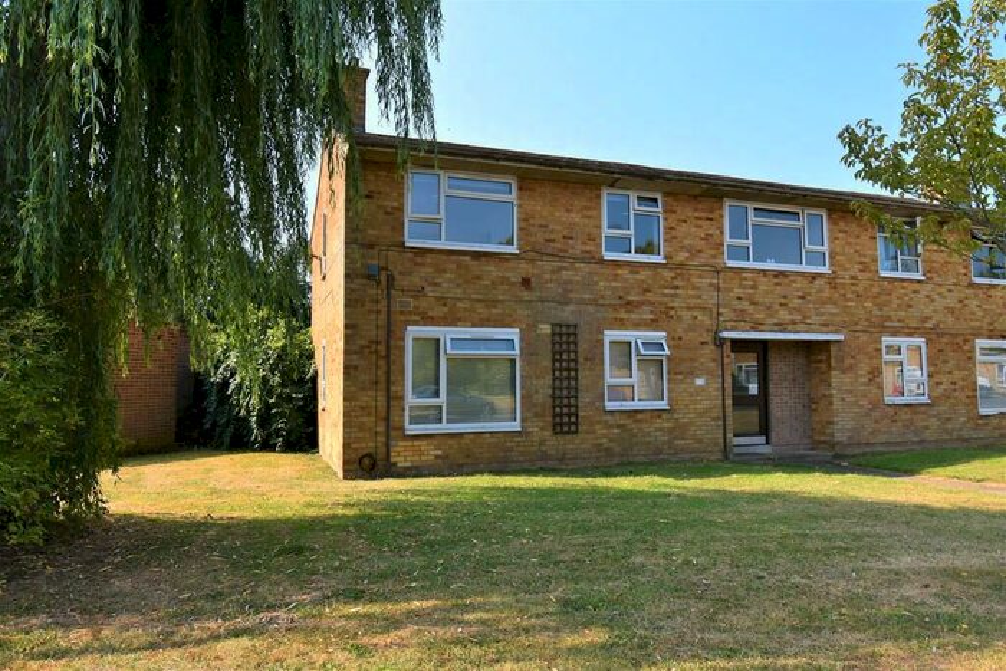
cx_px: 503
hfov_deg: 77.3
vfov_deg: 56.2
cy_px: 336
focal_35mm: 22
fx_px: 629
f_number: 8
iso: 160
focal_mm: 15
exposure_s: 1/250
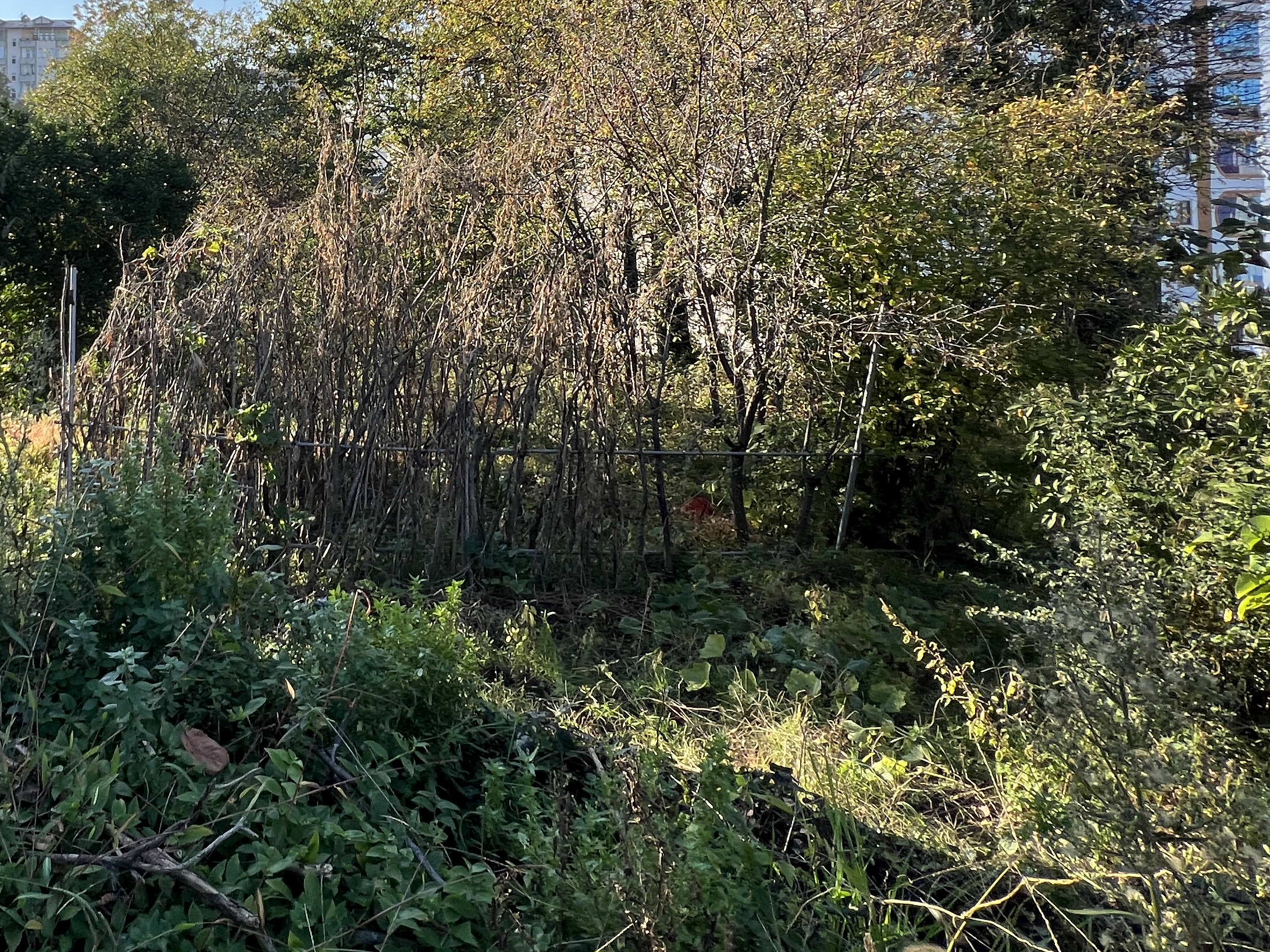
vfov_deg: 52.5
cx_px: 220
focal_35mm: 24
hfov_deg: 64.1
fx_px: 881
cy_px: 169
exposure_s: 1/477
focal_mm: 1.57
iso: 32
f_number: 1.8
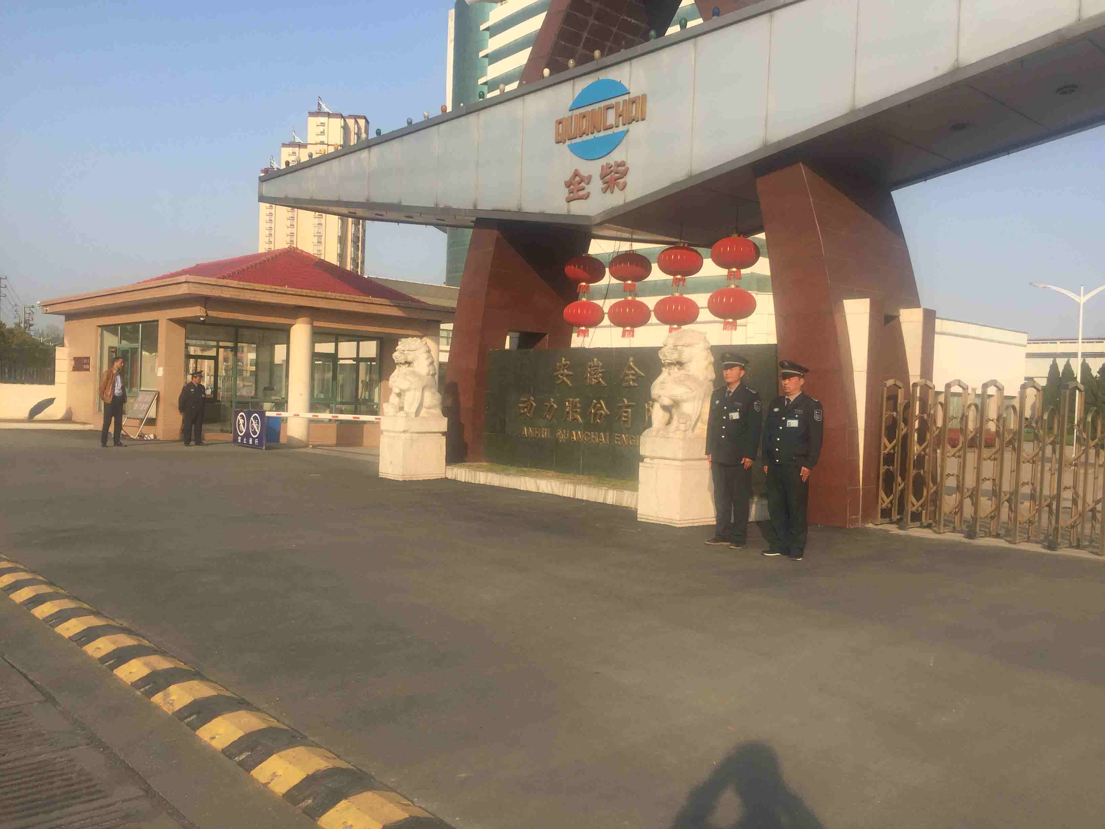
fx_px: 926
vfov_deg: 48.2
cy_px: 414
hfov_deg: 61.7
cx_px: 552
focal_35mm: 29
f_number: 2.2
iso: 32
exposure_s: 1/1412
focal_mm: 4.15
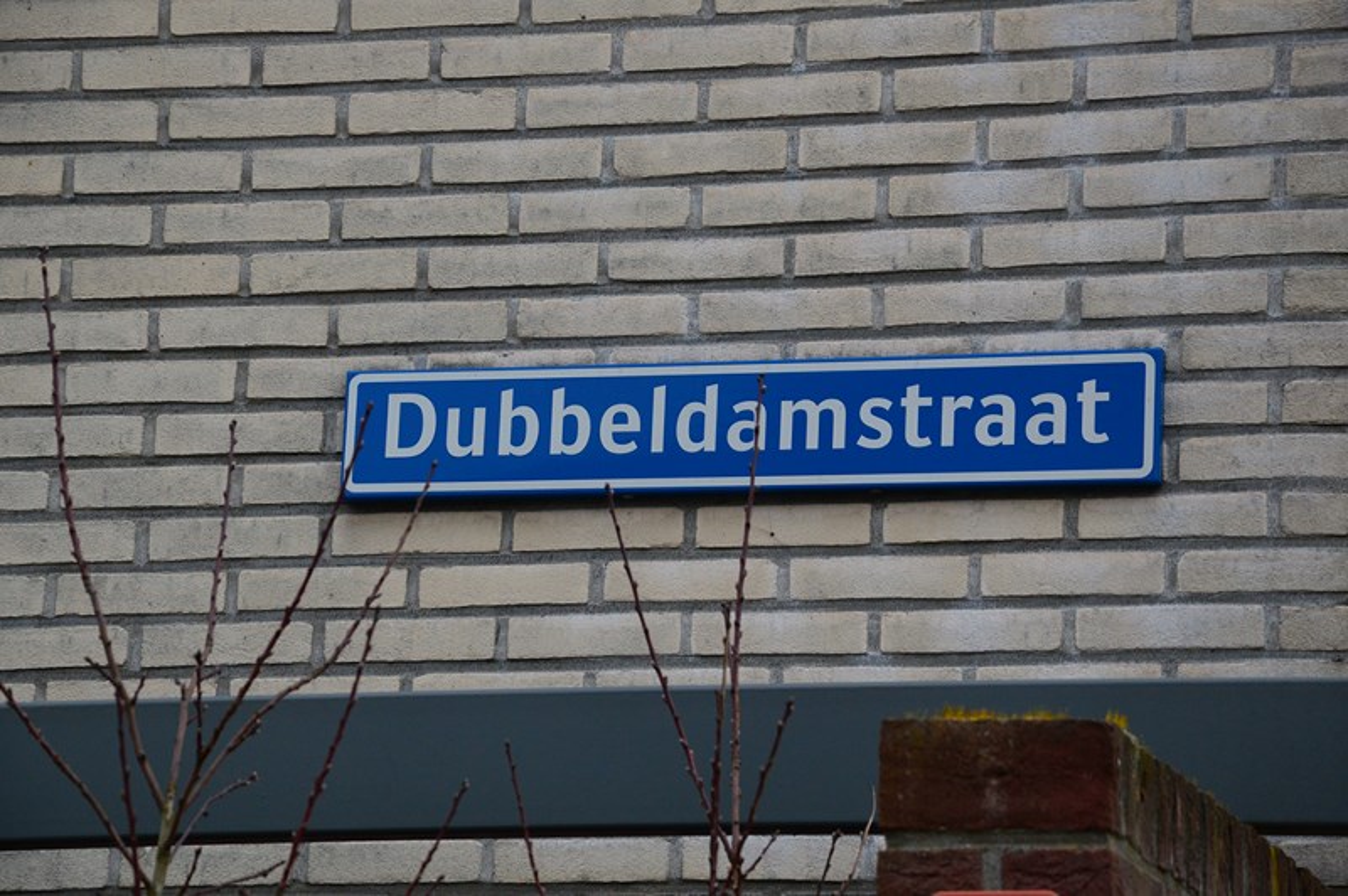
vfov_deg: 8.7
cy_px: 448
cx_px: 674
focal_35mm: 158
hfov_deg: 13.1
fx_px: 5893
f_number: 7.1
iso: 800
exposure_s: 1/640
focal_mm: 105
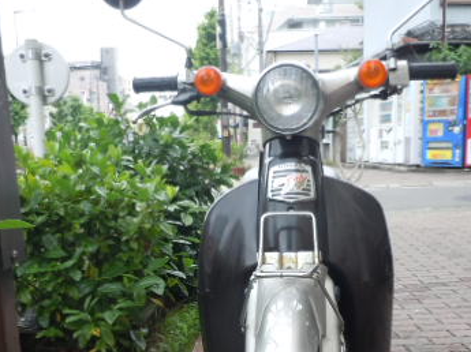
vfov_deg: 27.5
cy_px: 277
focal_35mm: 52
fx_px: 707
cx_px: 254
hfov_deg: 36.8
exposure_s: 1/60
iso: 100
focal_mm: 5
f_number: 3.7
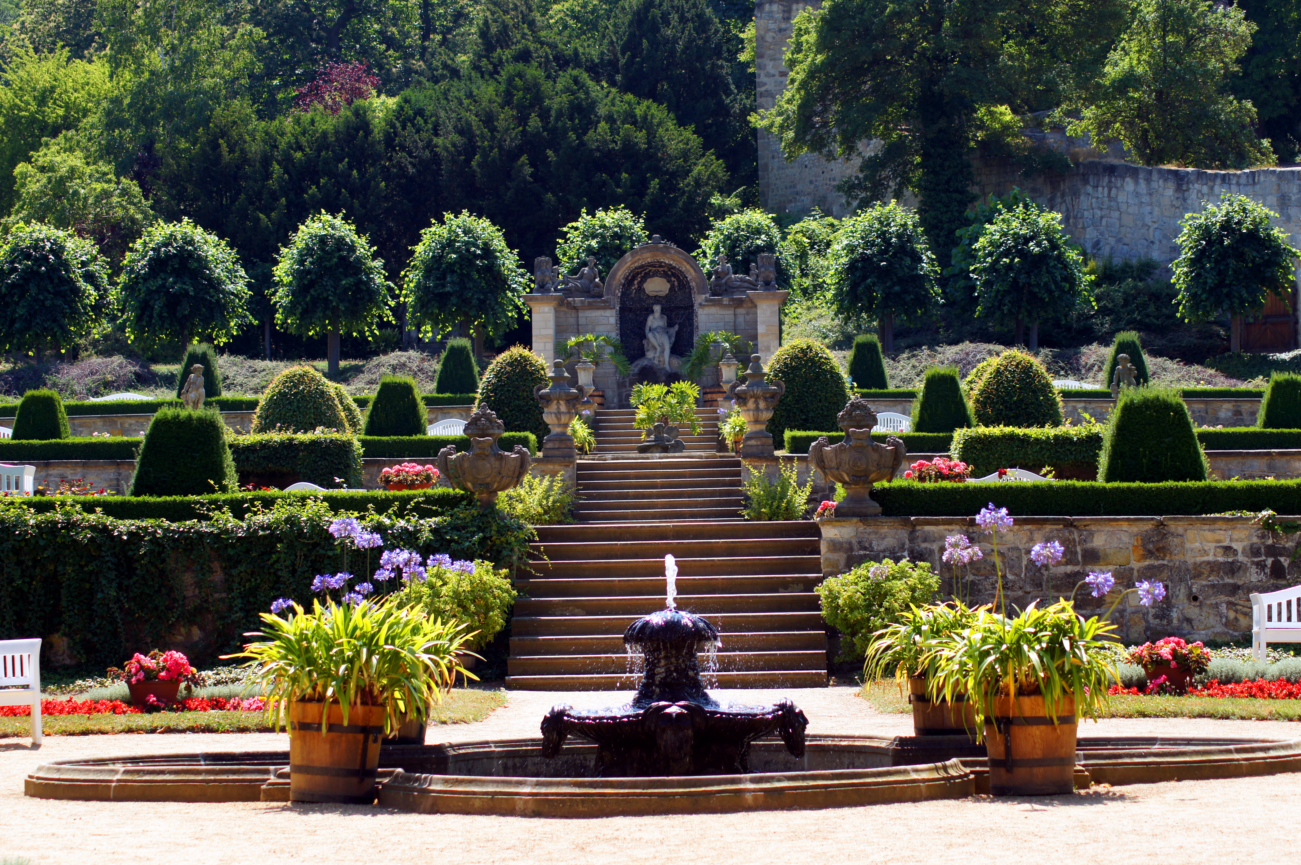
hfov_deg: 19.5
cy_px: 432
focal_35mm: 105
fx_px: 3790
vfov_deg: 13.0
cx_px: 650
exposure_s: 1/250
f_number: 5.6
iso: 100
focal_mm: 70
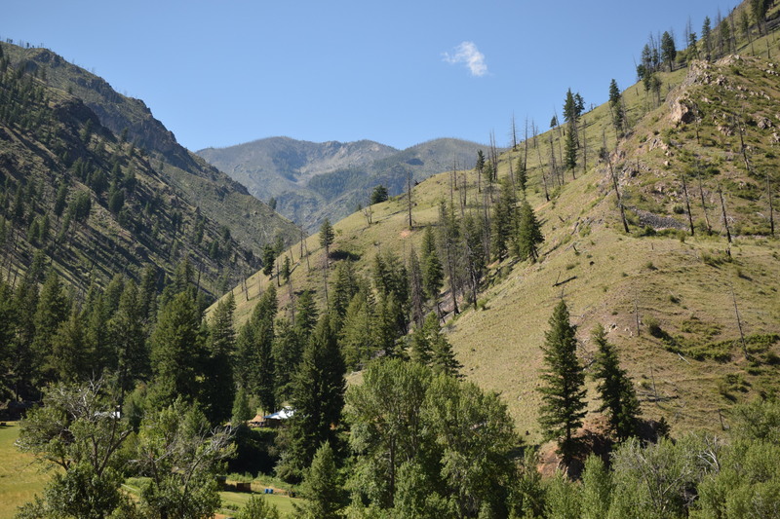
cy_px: 260
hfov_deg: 38.9
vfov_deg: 26.5
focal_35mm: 51
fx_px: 1105
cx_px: 390
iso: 640
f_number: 5.6
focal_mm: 34
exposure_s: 1/3200
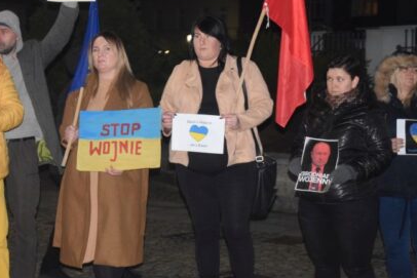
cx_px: 166
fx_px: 1156
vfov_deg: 13.7
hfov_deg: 20.4
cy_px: 74
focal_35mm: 100
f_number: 4.8
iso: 3200
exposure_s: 1/60
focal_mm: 45
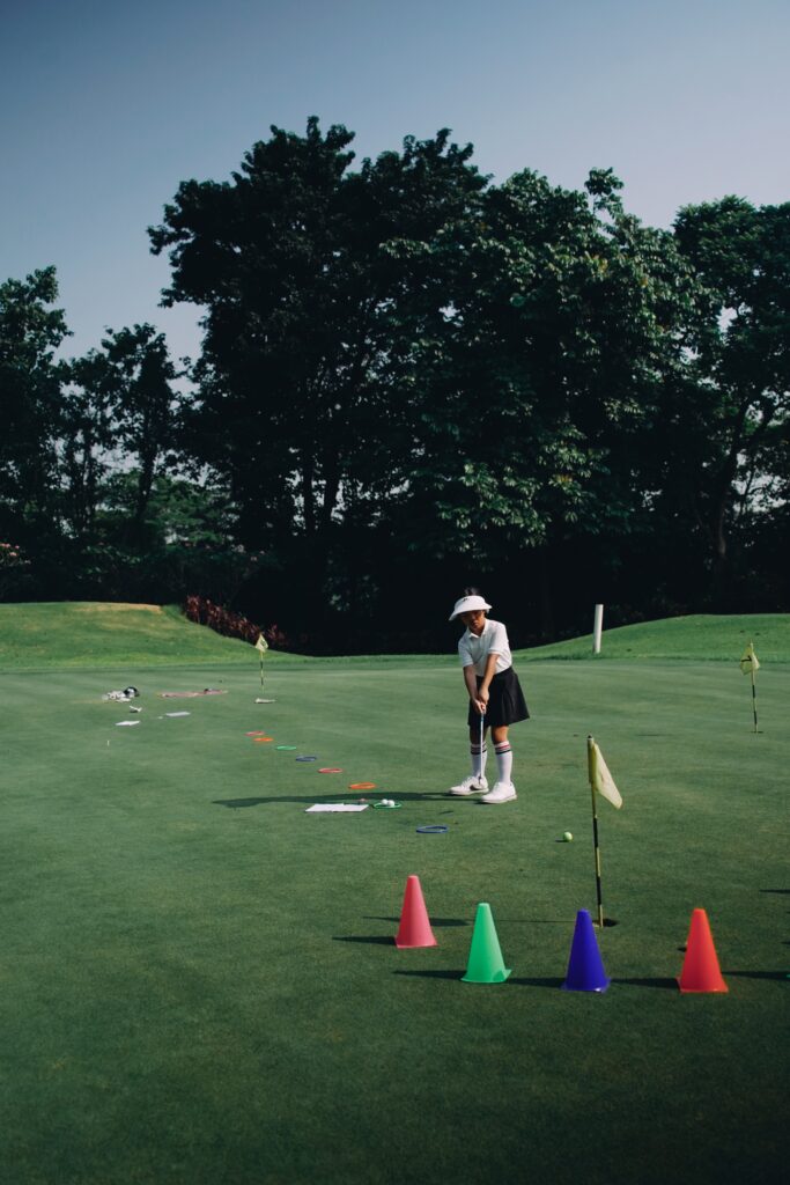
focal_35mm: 39
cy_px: 592
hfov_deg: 34.2
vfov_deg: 49.5
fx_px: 1283
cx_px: 395
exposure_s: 1/125
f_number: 4
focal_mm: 39
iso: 400
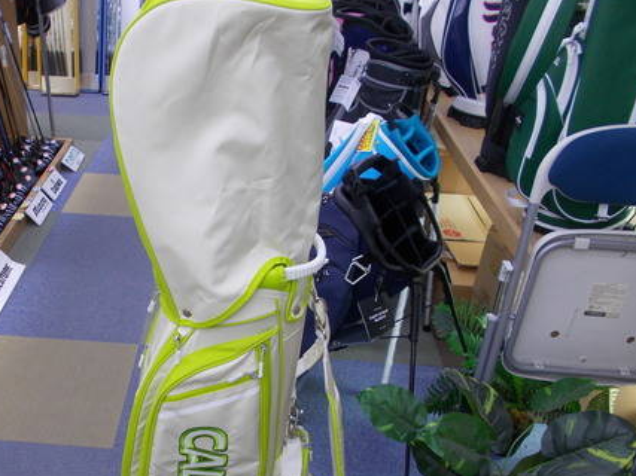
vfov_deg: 36.5
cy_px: 306
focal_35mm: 39
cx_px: 217
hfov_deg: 47.2
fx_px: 716
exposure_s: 1/25
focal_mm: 4.6
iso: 100
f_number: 3.2
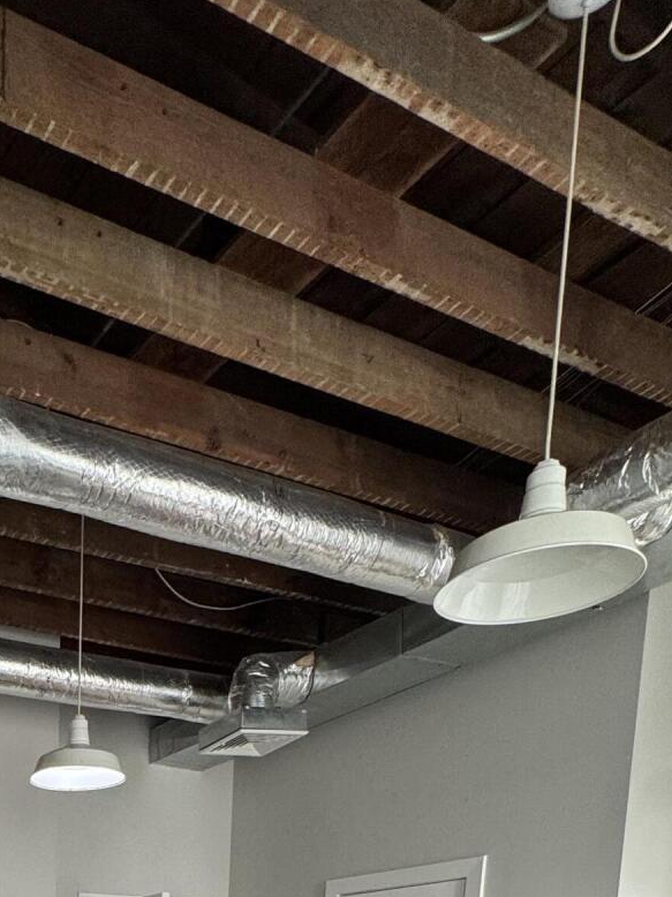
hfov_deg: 34.9
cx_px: -41
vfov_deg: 35.8
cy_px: 1149
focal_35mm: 36
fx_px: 932
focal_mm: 2.22
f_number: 2.2
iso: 125
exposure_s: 1/120
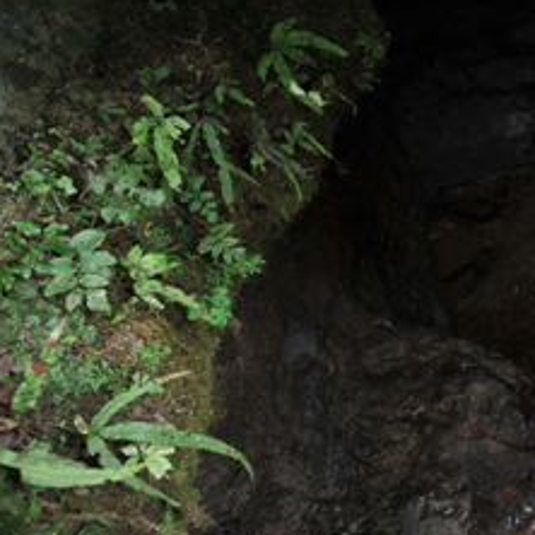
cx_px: 680
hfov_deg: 32.9
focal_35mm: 39
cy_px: 240
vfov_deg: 42.8
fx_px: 682
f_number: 8
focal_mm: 17
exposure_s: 1/30
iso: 400
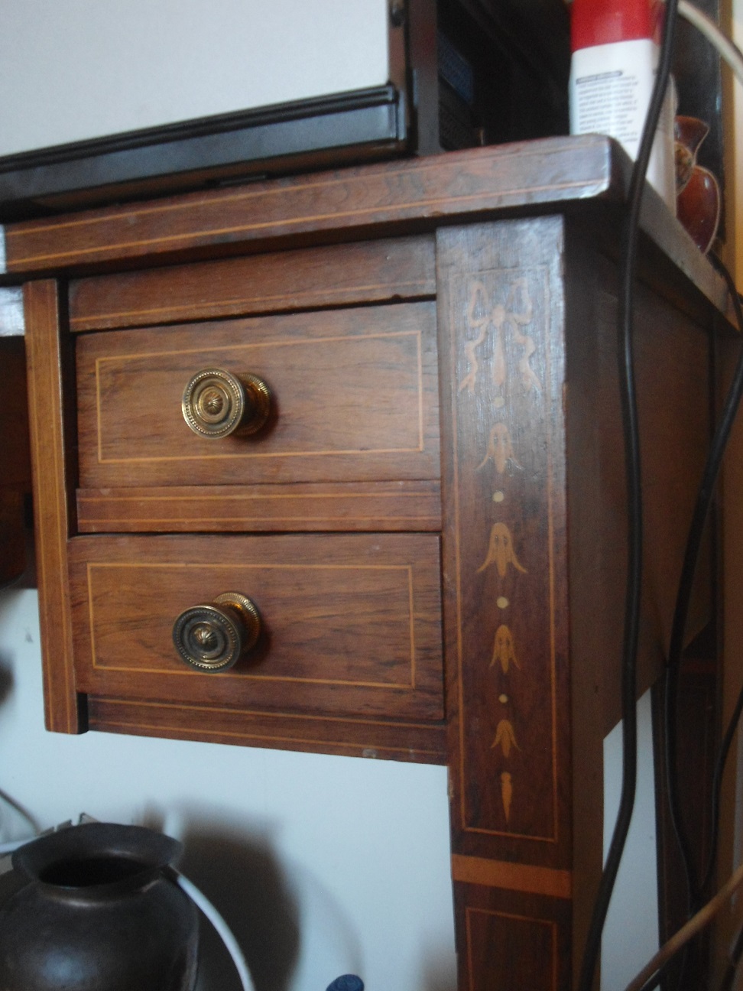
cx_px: 372
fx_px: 1059
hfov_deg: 38.7
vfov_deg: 50.1
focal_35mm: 37
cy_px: 496
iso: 400
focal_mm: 6.7
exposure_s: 1/8
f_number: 3.2
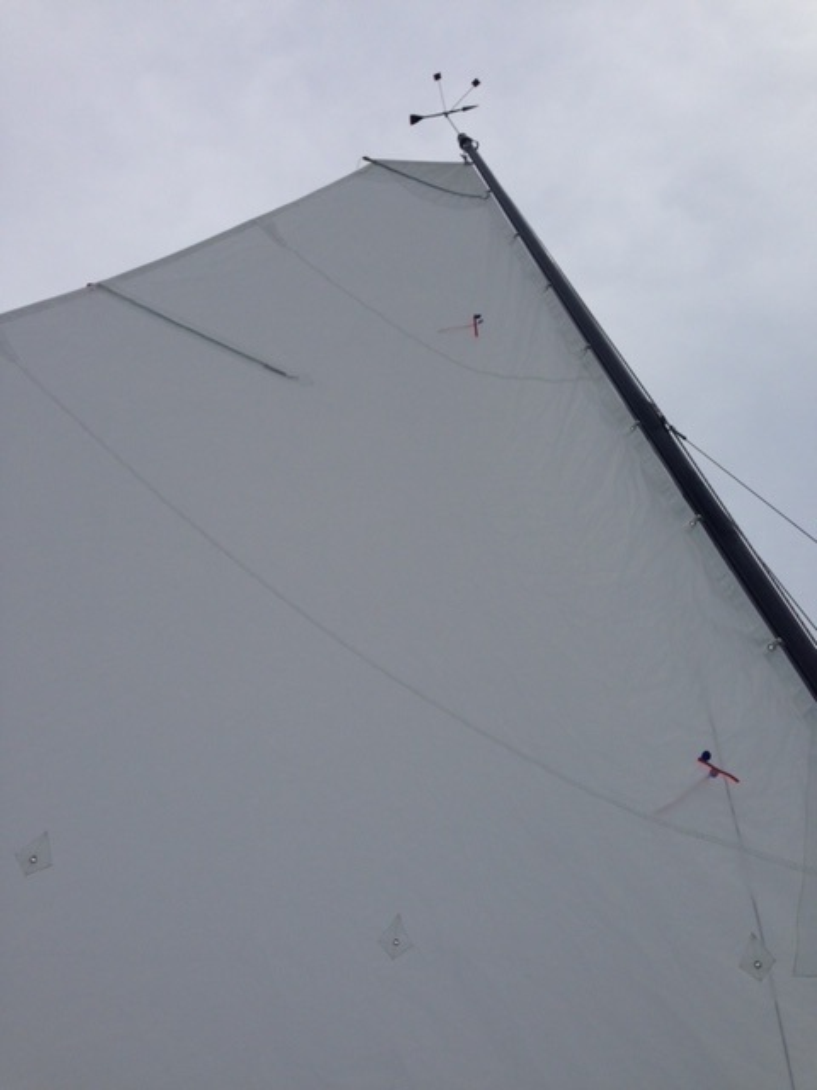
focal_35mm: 33
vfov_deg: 55.4
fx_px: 1038
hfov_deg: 42.9
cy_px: 545
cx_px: 408
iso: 50
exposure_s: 1/4926
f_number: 2.4
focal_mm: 4.12
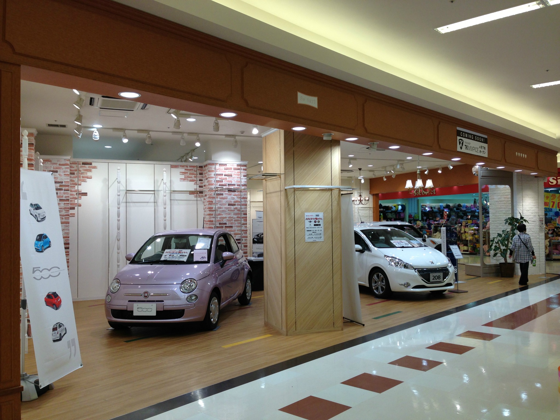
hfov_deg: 55.4
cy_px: 210
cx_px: 280
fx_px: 534
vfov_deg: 42.9
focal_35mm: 33
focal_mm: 4.13
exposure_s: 1/130
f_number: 2.4
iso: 50
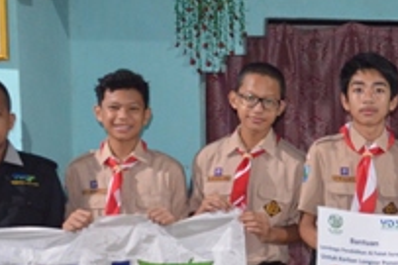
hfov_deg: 22.9
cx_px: 402
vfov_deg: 15.8
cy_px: 255
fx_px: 939
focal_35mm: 85
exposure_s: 1/10
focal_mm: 18
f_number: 3.5
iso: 3200
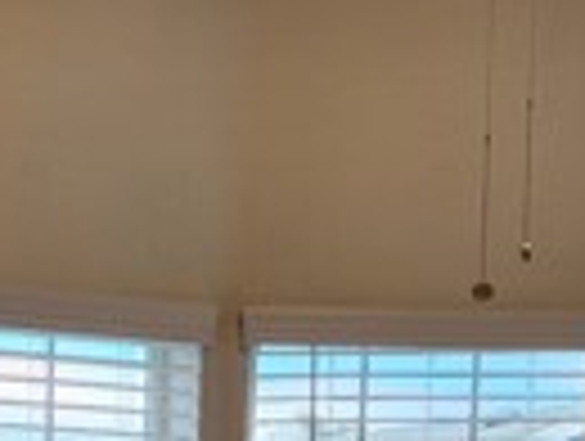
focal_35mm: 113
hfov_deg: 17.1
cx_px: 58
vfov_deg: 12.2
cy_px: 747
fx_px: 1913
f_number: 1.8
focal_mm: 6.4
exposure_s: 1/120
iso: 40
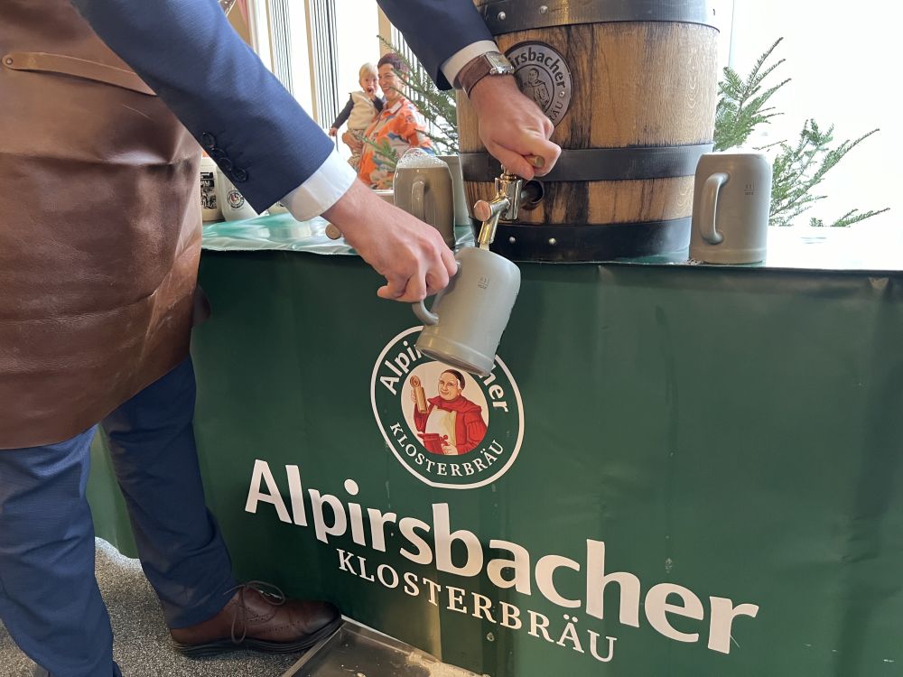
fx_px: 678
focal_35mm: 26
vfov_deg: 53.1
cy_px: 338
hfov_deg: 67.3
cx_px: 452
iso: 320
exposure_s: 1/60
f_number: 1.5
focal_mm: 5.7
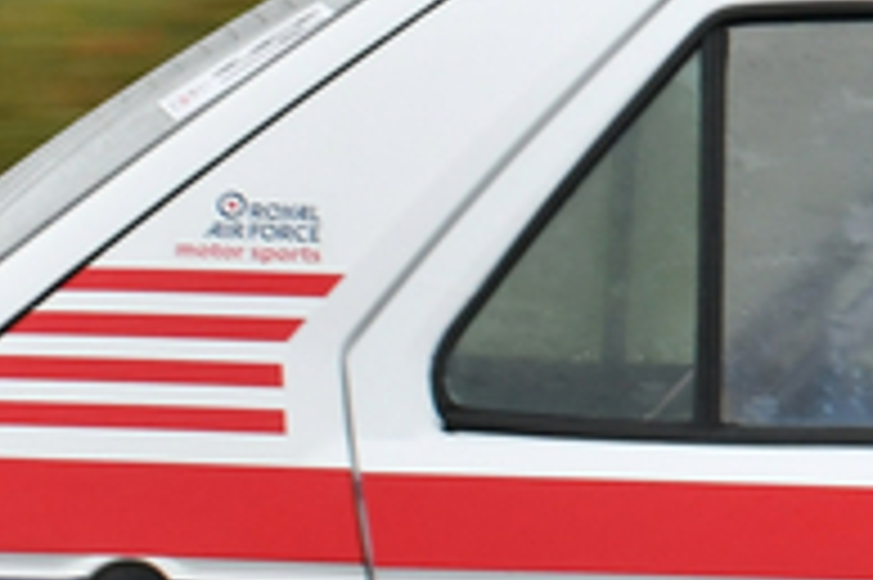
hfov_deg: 3.0
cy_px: 357
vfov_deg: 2.0
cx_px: 1616
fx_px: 16500
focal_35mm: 681
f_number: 7.1
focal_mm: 86
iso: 320
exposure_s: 1/125
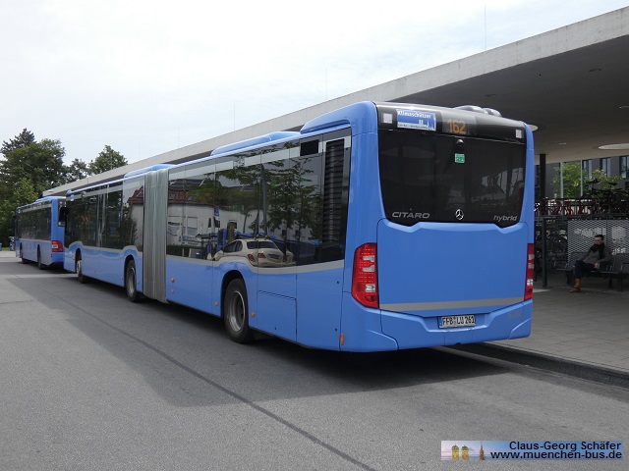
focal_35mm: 36
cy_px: 236
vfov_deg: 39.7
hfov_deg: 51.4
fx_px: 654
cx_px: 314
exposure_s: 1/640
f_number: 3.5
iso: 80
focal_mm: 6.5
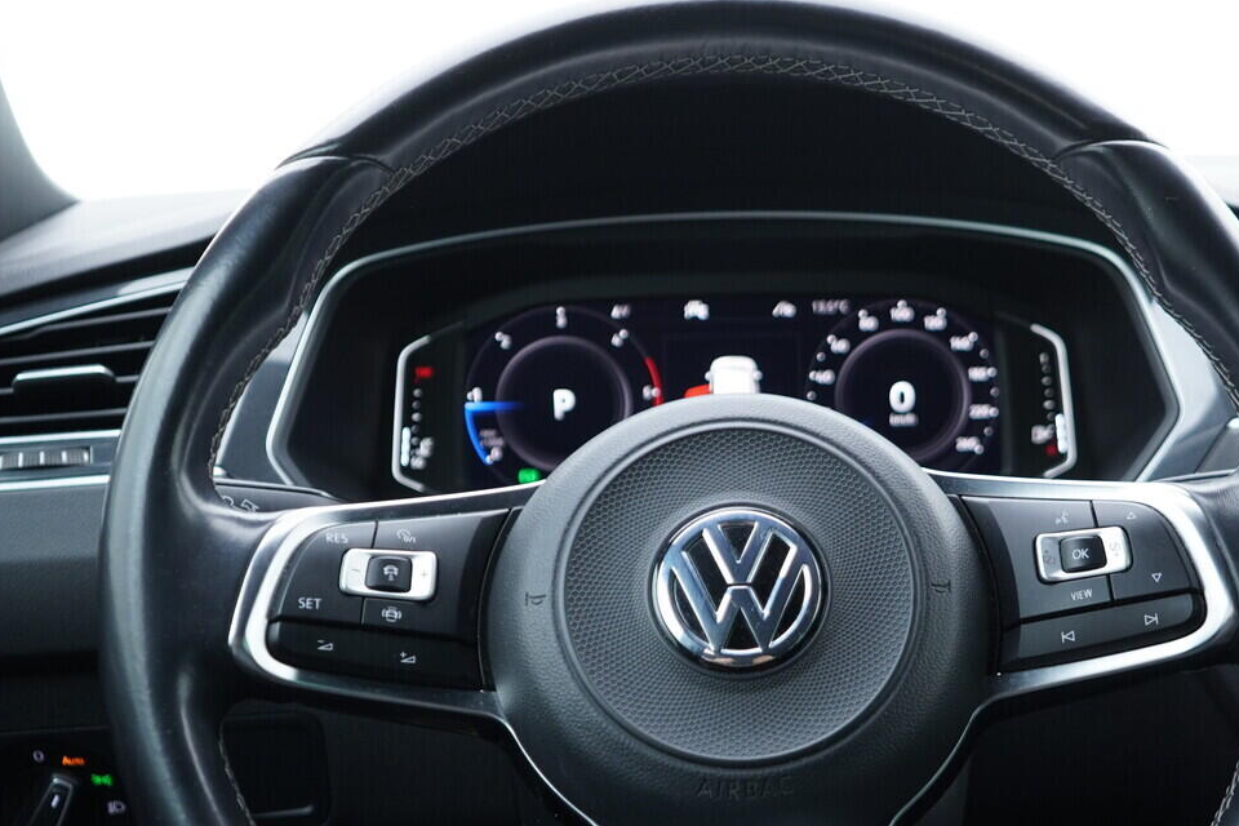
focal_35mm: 54
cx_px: 792
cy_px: 579
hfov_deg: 36.6
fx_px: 1858
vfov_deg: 24.9
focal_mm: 24
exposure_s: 1/40
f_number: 2.8
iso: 320
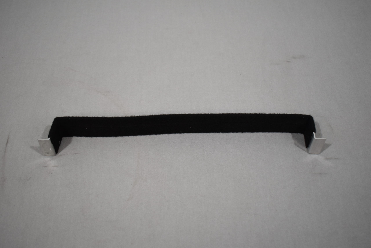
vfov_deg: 33.0
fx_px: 417
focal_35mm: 40
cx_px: 186
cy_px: 124
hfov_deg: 47.9
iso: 560
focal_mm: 27
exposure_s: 1/250
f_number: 4
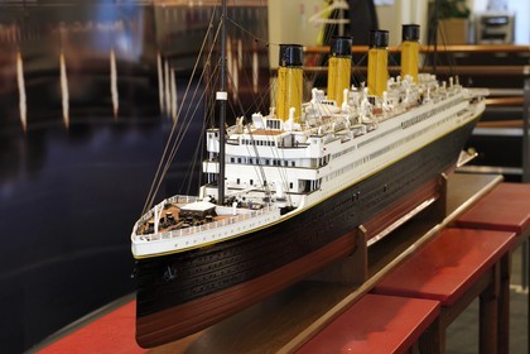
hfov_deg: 32.4
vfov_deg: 21.9
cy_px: 177
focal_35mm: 62
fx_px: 913
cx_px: 265
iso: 800
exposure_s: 1/40
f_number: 5
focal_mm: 62
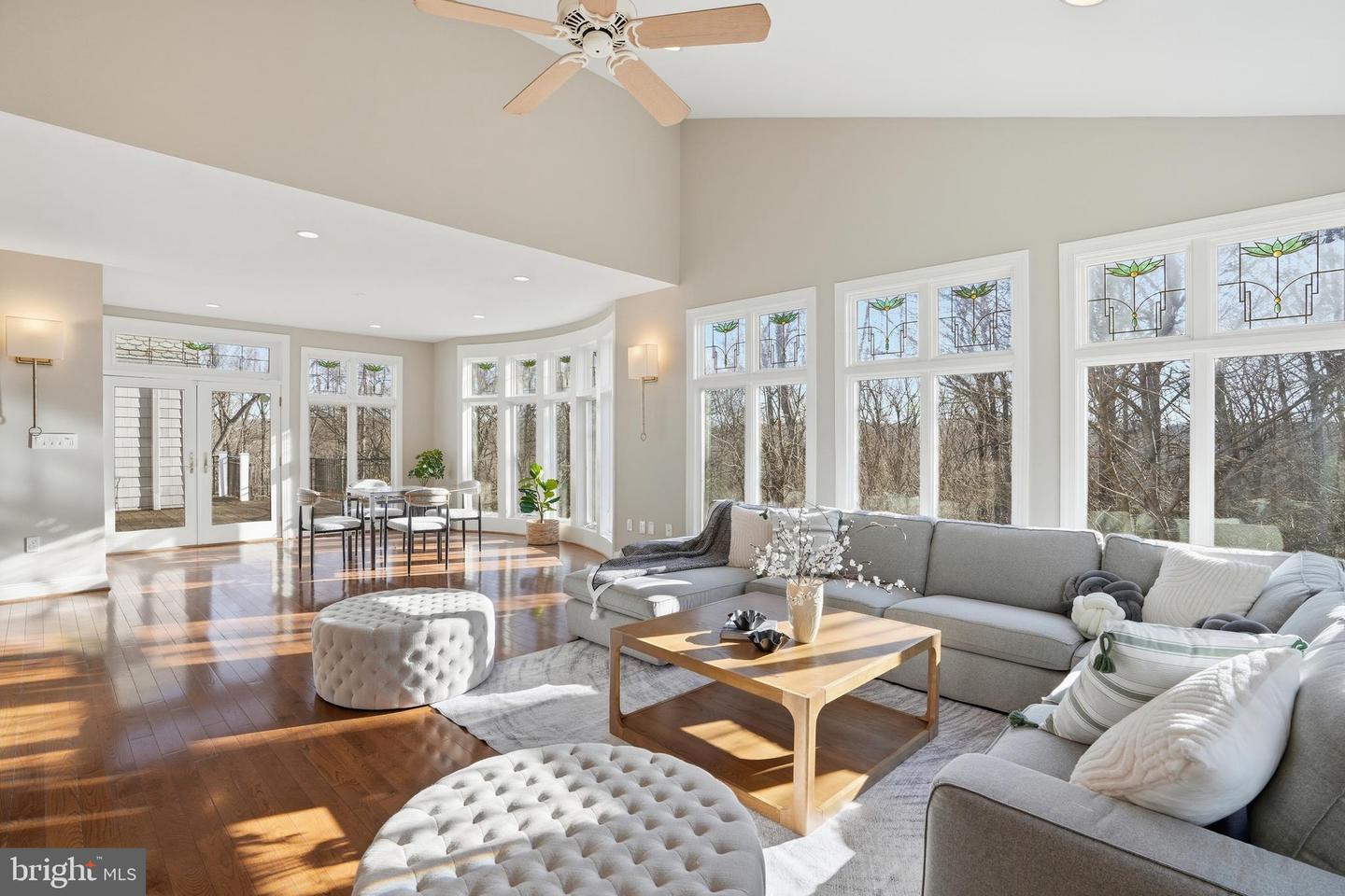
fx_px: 598
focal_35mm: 16
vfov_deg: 73.7
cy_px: 448
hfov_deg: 96.7
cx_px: 672
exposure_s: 1/800
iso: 400
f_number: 8
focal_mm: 16
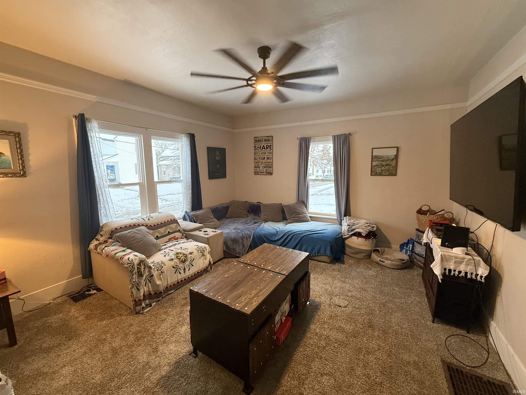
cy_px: 198
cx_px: 263
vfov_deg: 85.7
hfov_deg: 102.1
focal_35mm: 14
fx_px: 213
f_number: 2.2
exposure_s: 1/60
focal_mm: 2.22
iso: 500
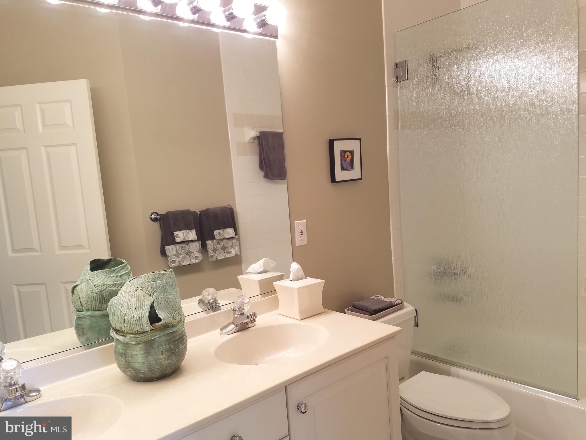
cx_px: 293
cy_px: 220
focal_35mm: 26
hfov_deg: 67.3
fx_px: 440
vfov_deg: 53.1
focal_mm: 4.2
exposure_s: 1/60
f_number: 1.7
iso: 100
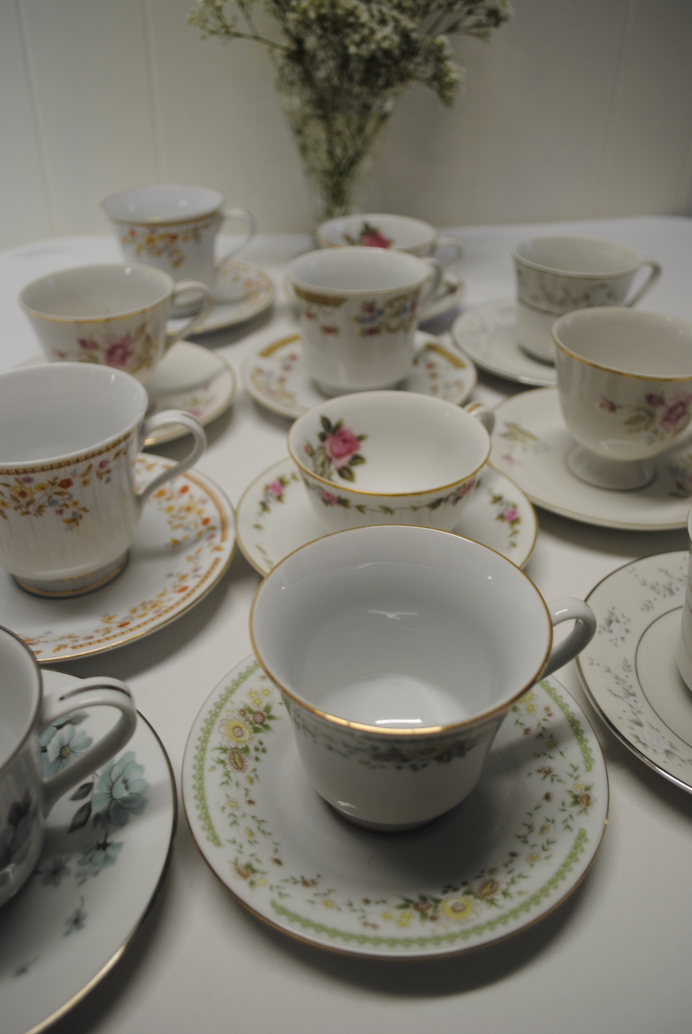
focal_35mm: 30
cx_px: 346
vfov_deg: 61.9
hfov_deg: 43.7
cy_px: 517
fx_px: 862
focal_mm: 20
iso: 200
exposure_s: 1/40
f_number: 3.8
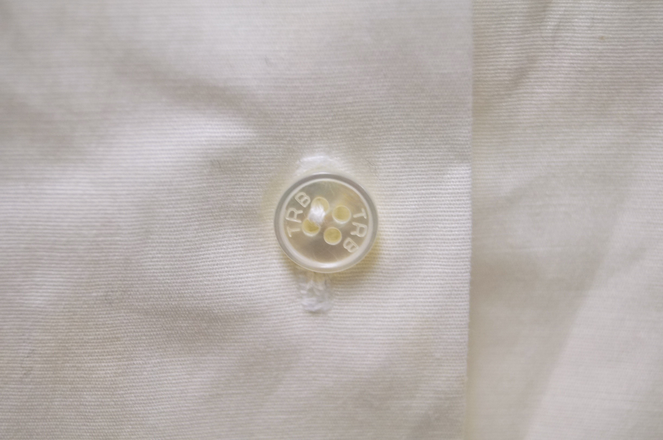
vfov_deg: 16.5
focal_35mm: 82
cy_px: 220
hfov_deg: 24.7
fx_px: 1517
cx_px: 332
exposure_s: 1/100
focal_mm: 55
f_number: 5.6
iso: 1250
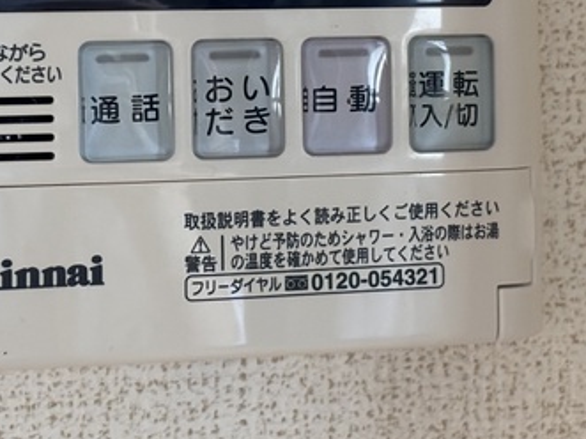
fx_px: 1861
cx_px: 216
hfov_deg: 17.9
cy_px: 35
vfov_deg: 13.3
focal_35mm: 110
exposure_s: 1/30
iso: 250
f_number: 1.6
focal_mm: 5.96
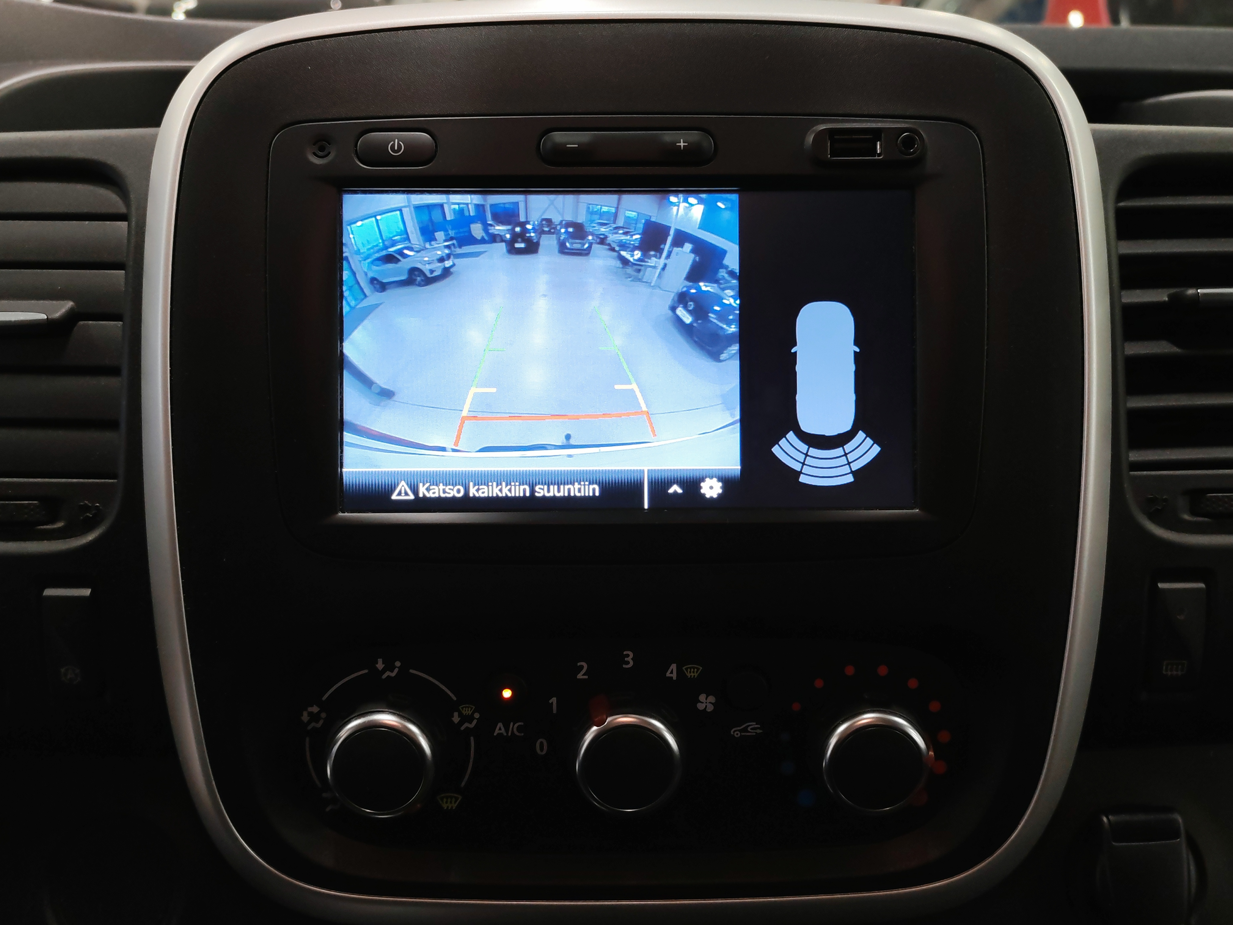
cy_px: 462
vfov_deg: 41.8
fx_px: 1211
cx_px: 616
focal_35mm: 34
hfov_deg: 54.0
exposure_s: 1/100
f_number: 1.9
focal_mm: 6.12
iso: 640
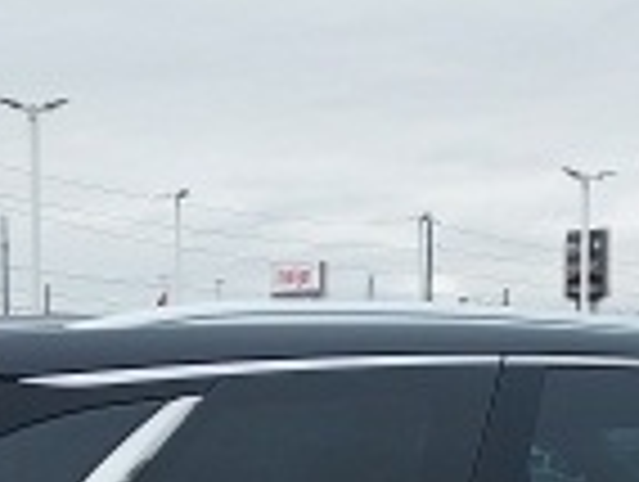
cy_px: 572
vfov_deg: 13.4
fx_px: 1997
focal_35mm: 108
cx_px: 536
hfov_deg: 18.0
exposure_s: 1/120
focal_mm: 4.6
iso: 42
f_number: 1.8
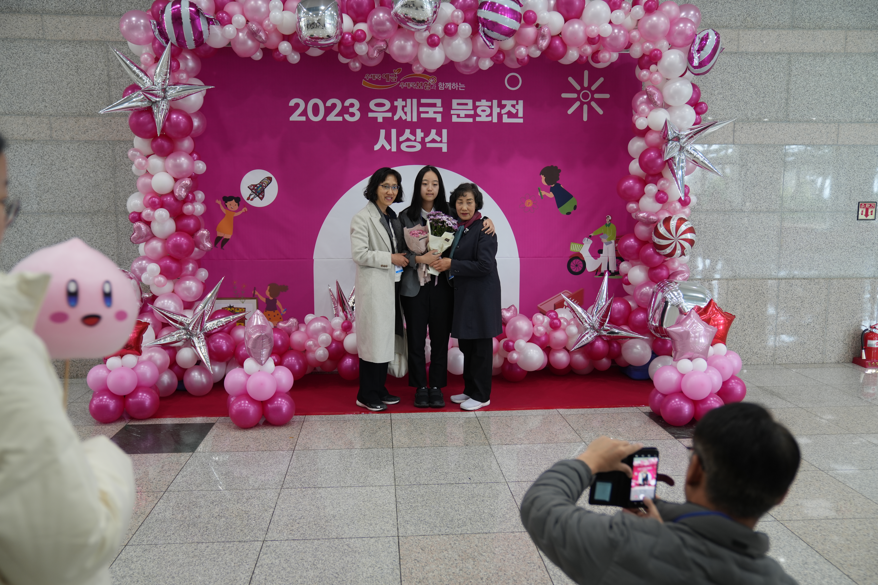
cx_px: 439
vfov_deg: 43.6
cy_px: 292
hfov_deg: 61.9
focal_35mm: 30
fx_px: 732
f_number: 2.8
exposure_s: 1/30
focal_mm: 30
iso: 250
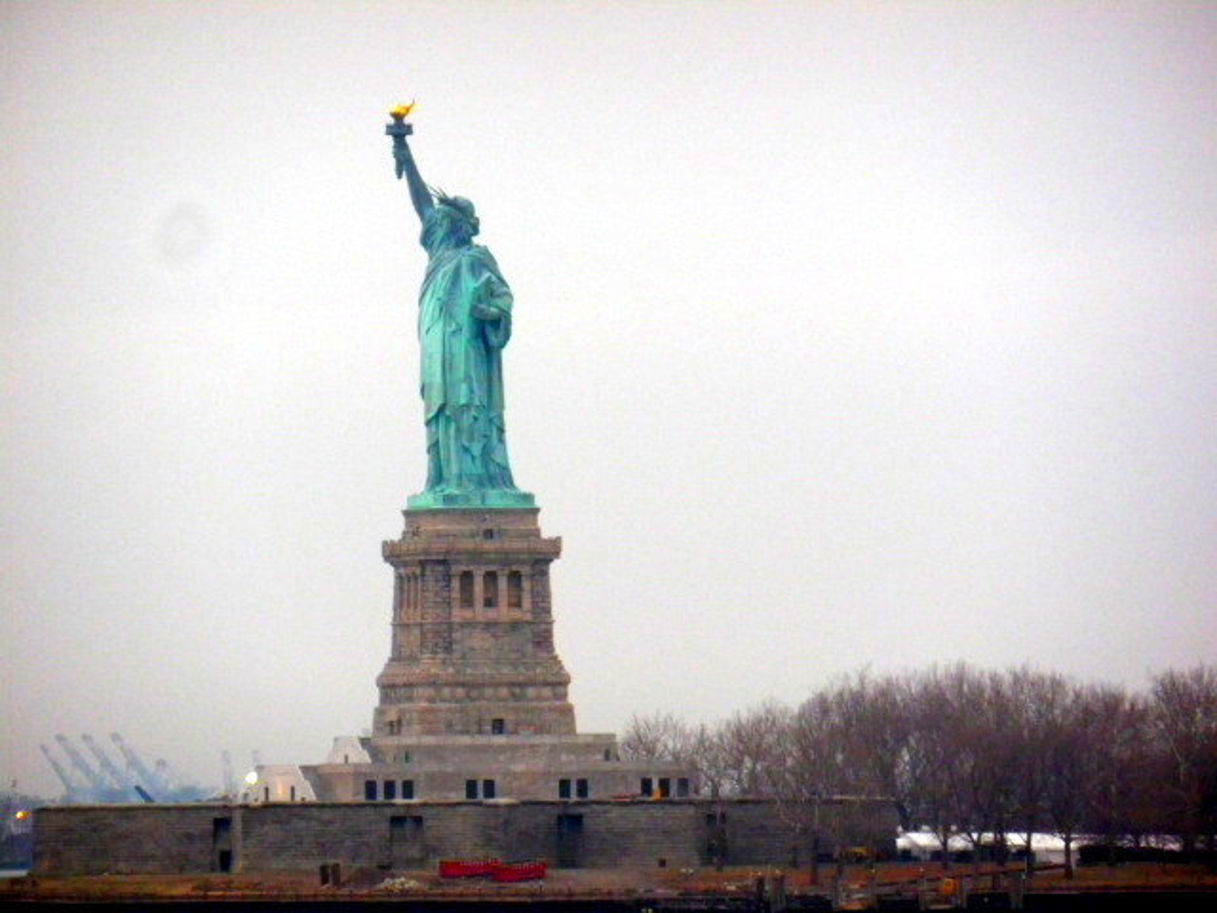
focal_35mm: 337
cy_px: 456
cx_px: 608
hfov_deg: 5.9
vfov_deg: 4.4
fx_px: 11848
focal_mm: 60.3
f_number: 5.4
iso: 500
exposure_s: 1/160
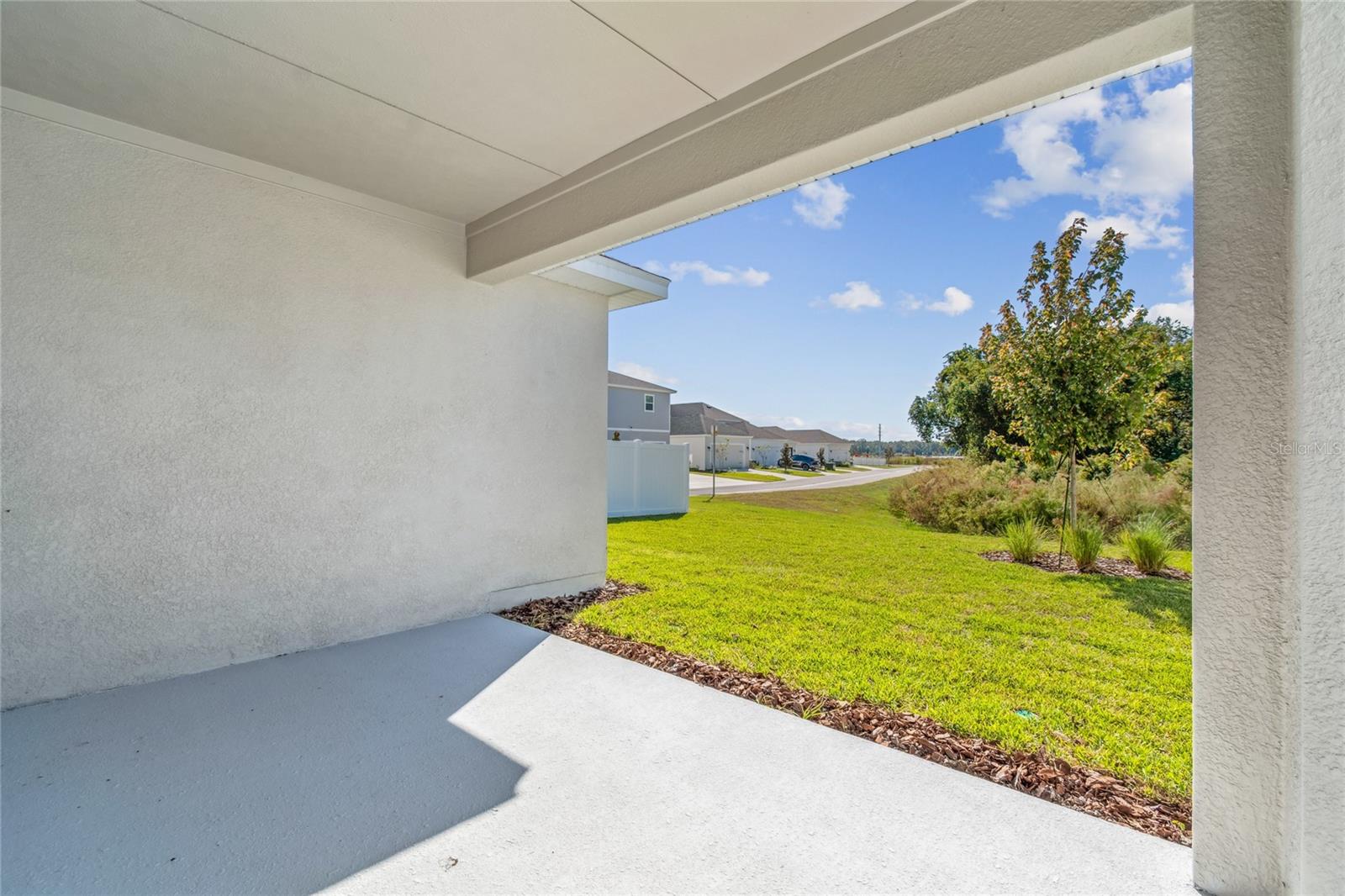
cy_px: 448
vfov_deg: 77.3
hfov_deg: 100.4
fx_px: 560
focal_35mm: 15
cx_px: 672
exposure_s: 1/250
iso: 100
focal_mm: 10
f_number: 7.1
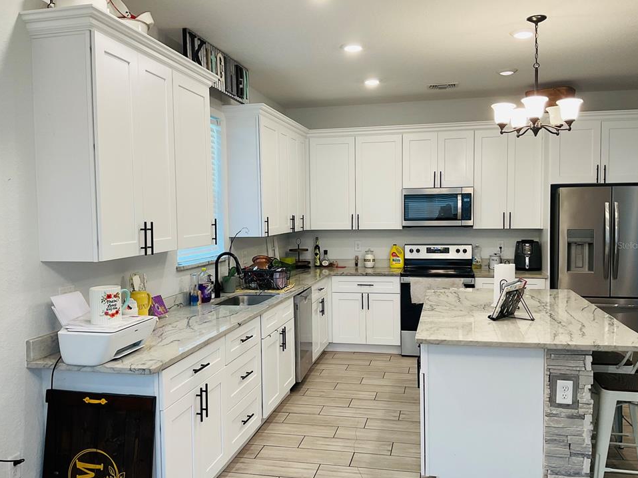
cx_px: 317
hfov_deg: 58.4
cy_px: 245
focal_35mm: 31
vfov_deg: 45.4
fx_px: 571
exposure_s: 1/60
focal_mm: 3
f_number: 1.8
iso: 32
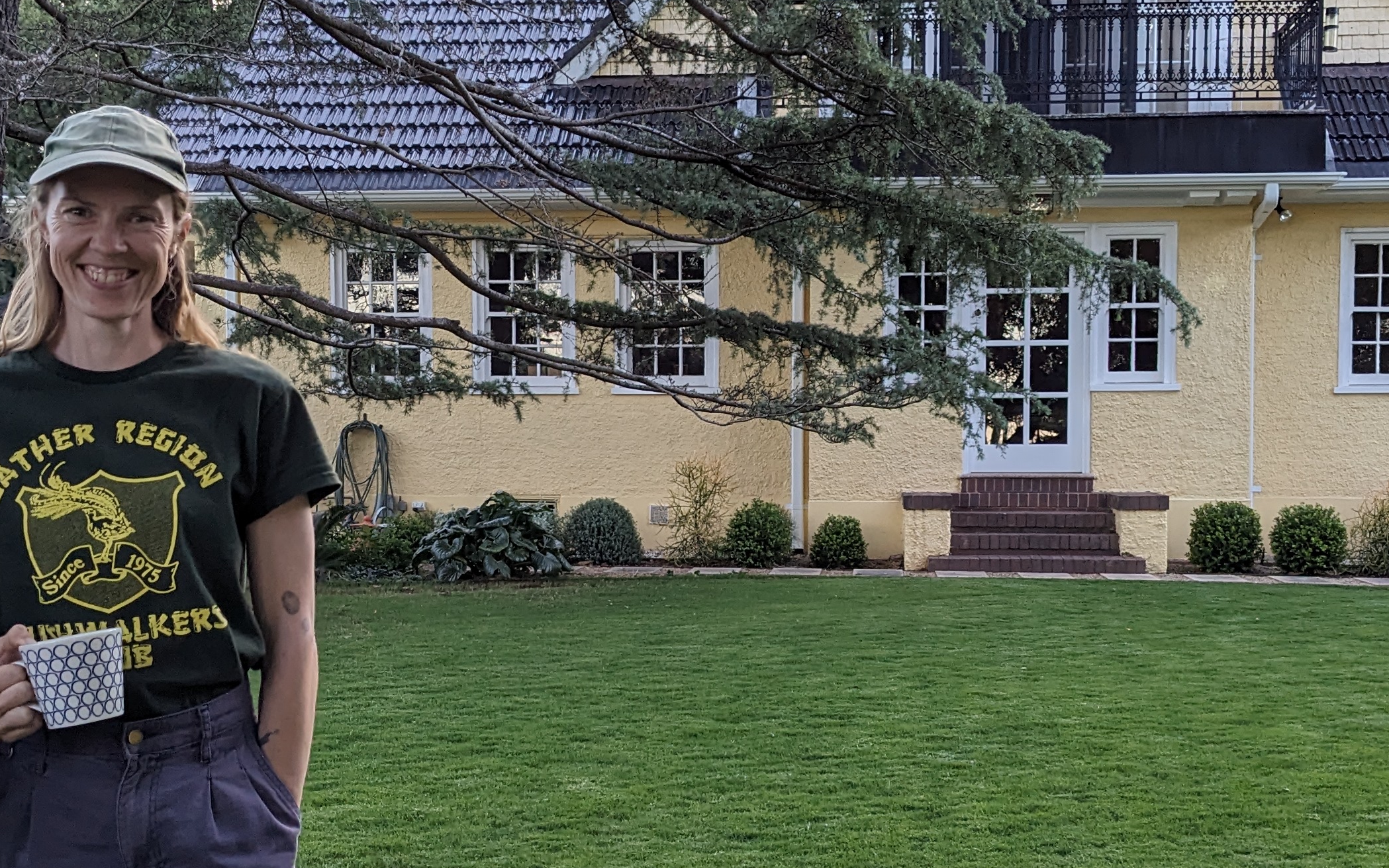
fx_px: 2082
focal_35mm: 55
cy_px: 498
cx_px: 705
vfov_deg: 23.5
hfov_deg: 36.9
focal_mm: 4.38
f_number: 1.73
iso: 116
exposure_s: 1/165
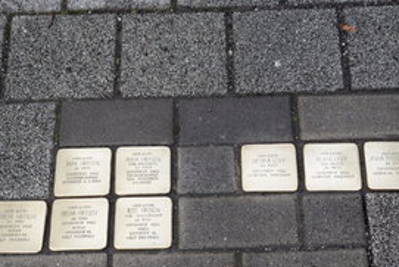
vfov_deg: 16.2
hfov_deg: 24.2
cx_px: 208
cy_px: 178
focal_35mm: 84
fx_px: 931
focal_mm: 38
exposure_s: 1/160
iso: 400
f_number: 6.3
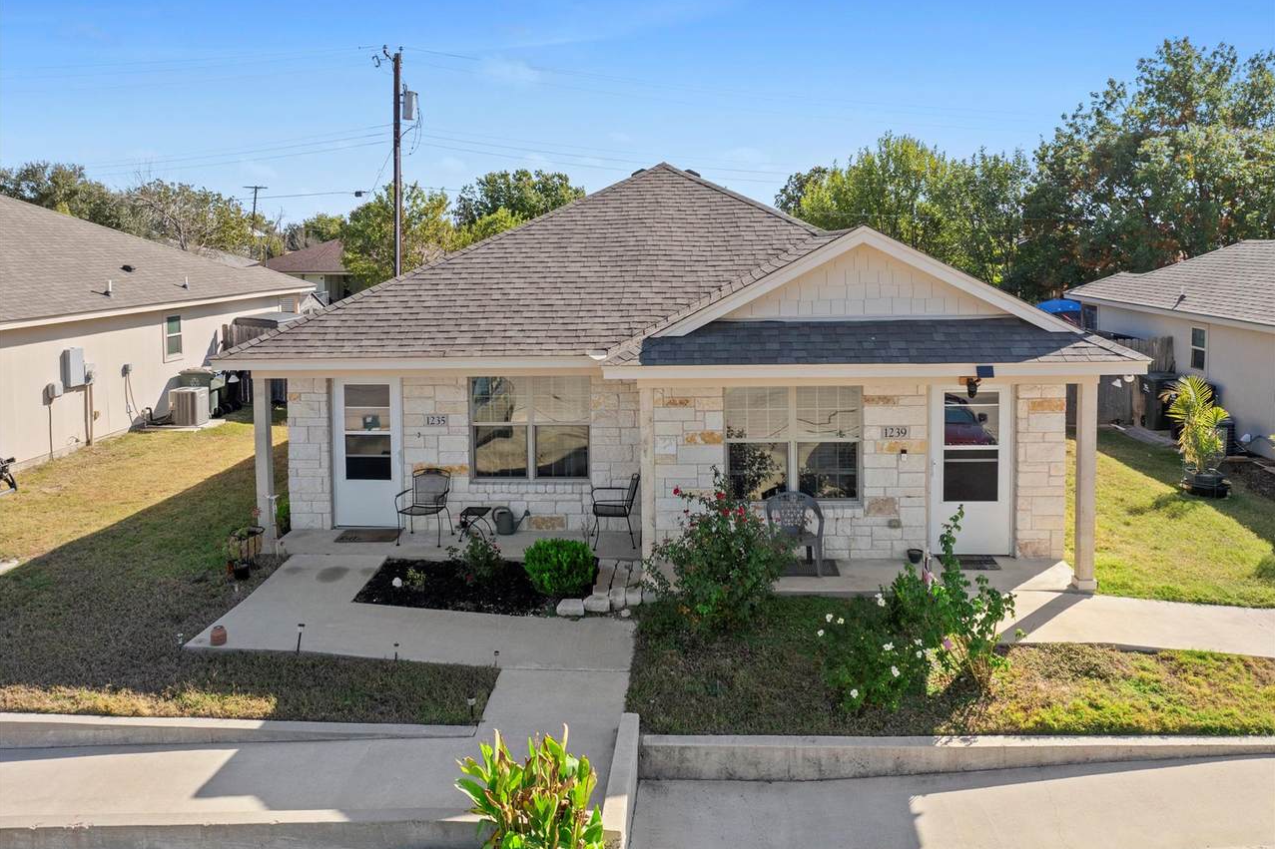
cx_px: 637
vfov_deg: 51.2
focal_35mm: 25
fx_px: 885
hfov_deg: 71.5
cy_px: 393
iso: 200
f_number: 2.8
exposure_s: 1/1600
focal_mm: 12.29
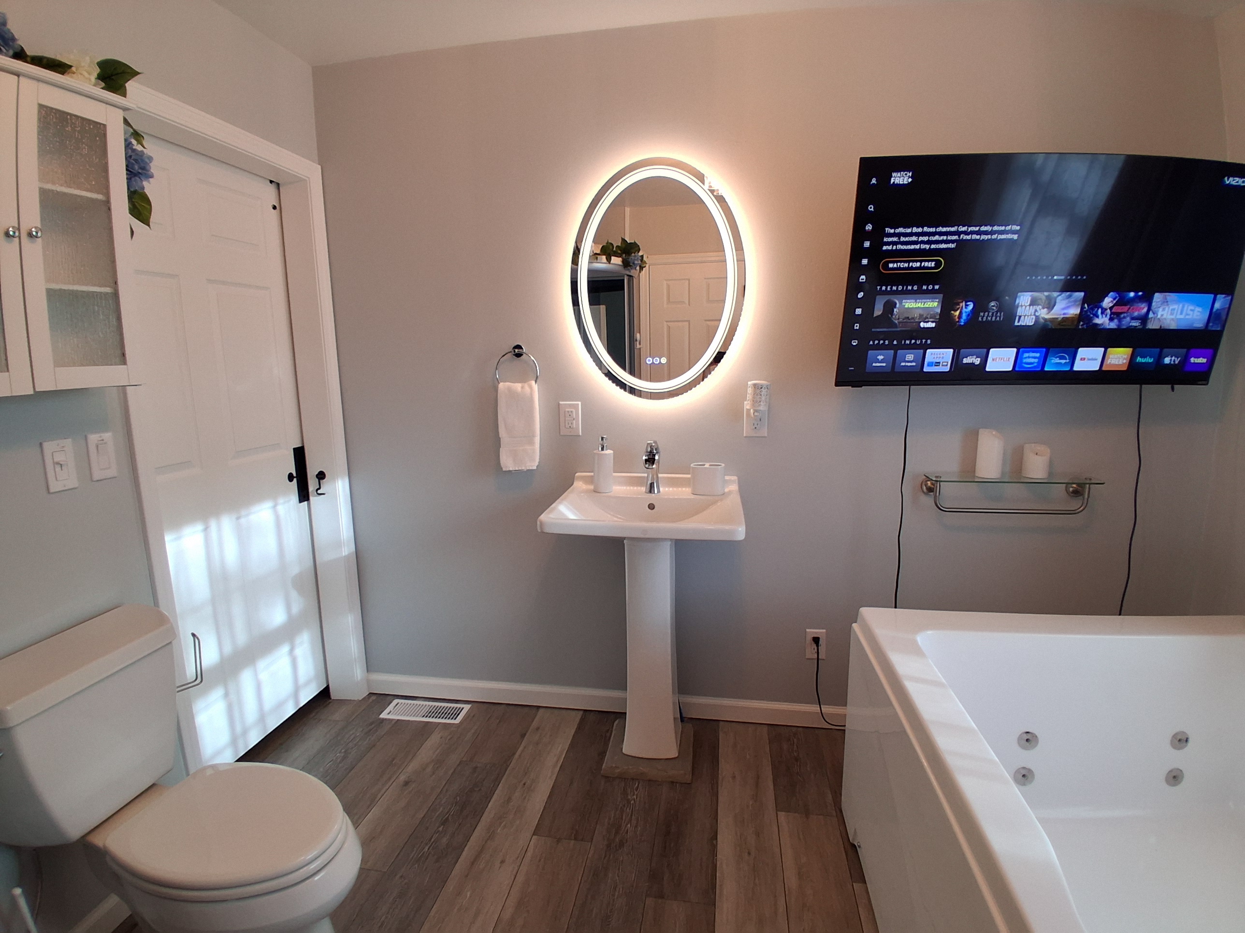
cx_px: 622
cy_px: 466
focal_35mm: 17
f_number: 2.2
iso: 100
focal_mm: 1.4
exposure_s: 1/60
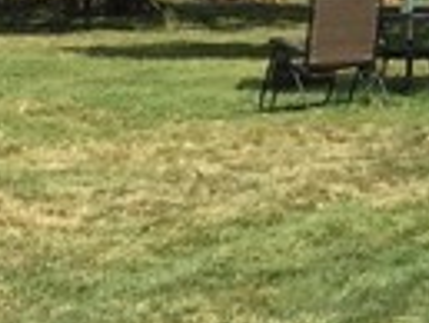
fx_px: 2853
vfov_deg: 6.2
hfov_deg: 8.4
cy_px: -489
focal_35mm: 230
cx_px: 658
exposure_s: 1/1582
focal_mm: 4.15
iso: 32
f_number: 2.2
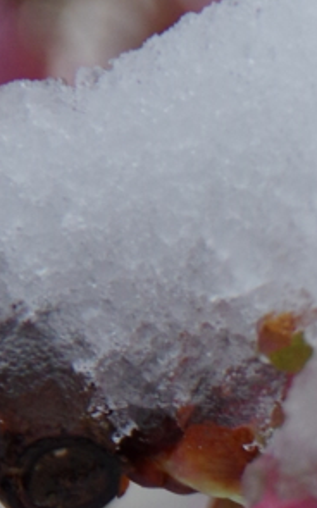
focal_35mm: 1116
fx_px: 15449
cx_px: 670
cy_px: 920
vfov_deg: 1.9
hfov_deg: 1.2
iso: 800
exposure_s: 1/200
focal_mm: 135
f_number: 5.6
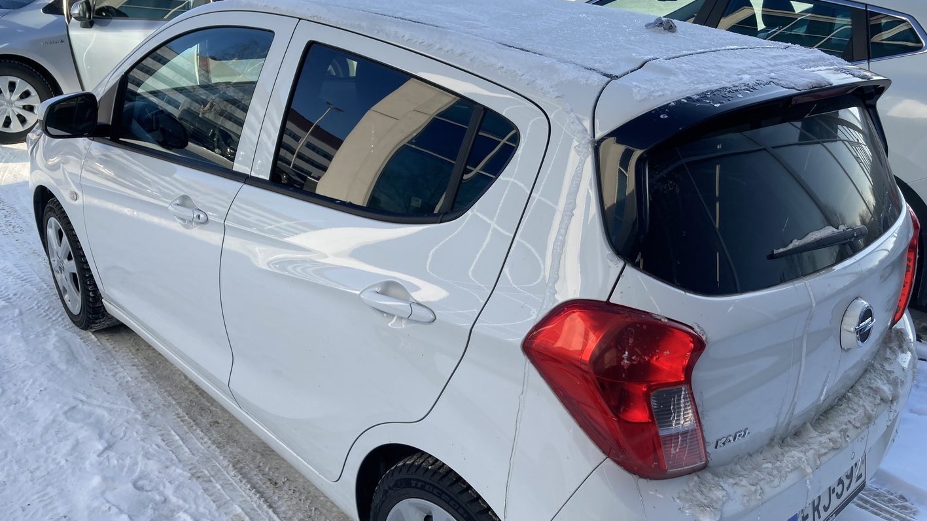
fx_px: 762
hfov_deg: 62.6
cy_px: 294
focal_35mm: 31
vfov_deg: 37.7
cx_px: 466
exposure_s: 1/750
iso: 20
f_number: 1.8
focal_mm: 3.99
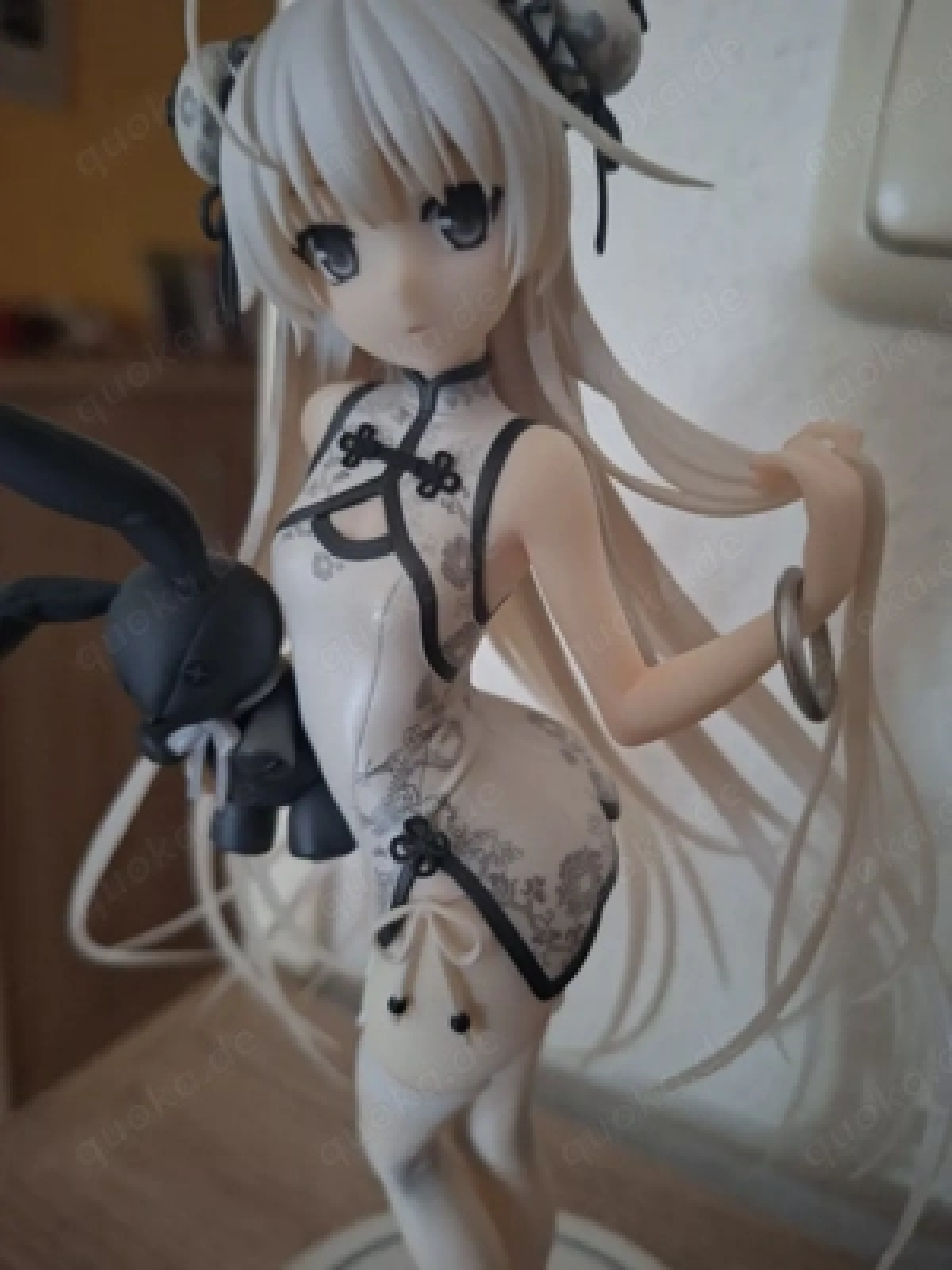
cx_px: 476
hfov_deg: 58.9
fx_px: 843
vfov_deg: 73.9
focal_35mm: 23
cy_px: 635
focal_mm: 5.54
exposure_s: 1/20
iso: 800
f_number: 1.8
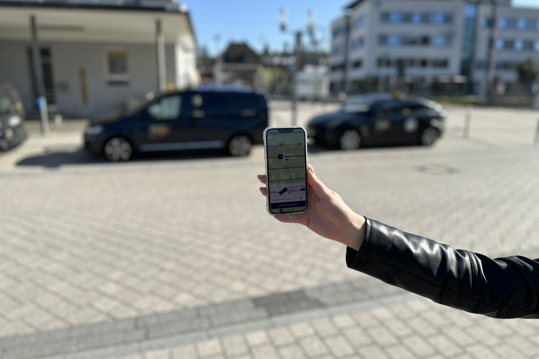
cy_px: 163
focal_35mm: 25
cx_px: 269
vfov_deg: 51.2
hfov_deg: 71.5
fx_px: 374
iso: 80
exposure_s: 1/3717
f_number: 1.78
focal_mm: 6.86
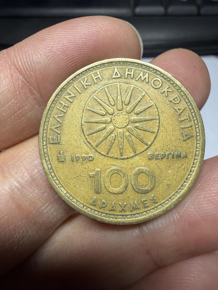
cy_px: 145
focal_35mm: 26
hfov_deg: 53.1
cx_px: 109
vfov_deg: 67.3
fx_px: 218
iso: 80
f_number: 2.2
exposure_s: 1/121
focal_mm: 2.22
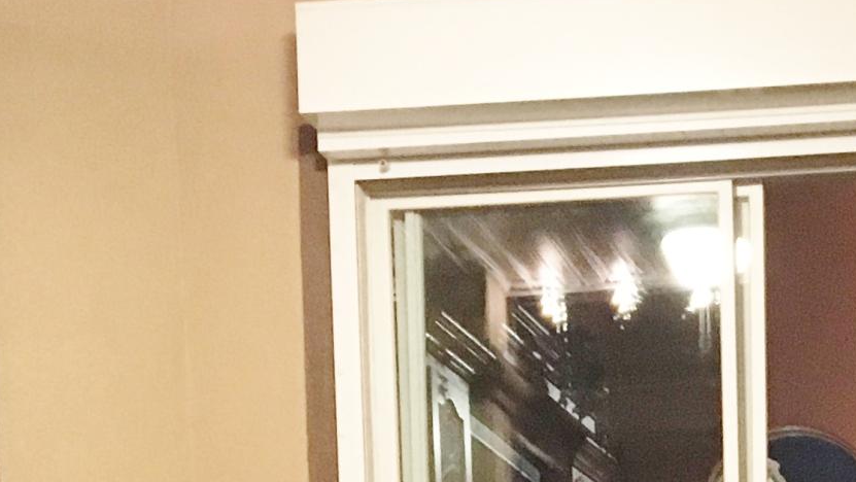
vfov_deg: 9.6
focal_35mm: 114
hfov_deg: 18.5
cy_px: 1080
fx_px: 2588
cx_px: 750
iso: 400
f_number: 2.2
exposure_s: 1/15
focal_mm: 4.15
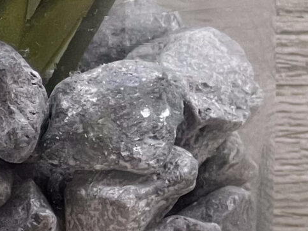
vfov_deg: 3.6
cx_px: 802
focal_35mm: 409
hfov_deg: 4.7
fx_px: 3637
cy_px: 138
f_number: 2.8
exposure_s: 1/100
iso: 80
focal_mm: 9
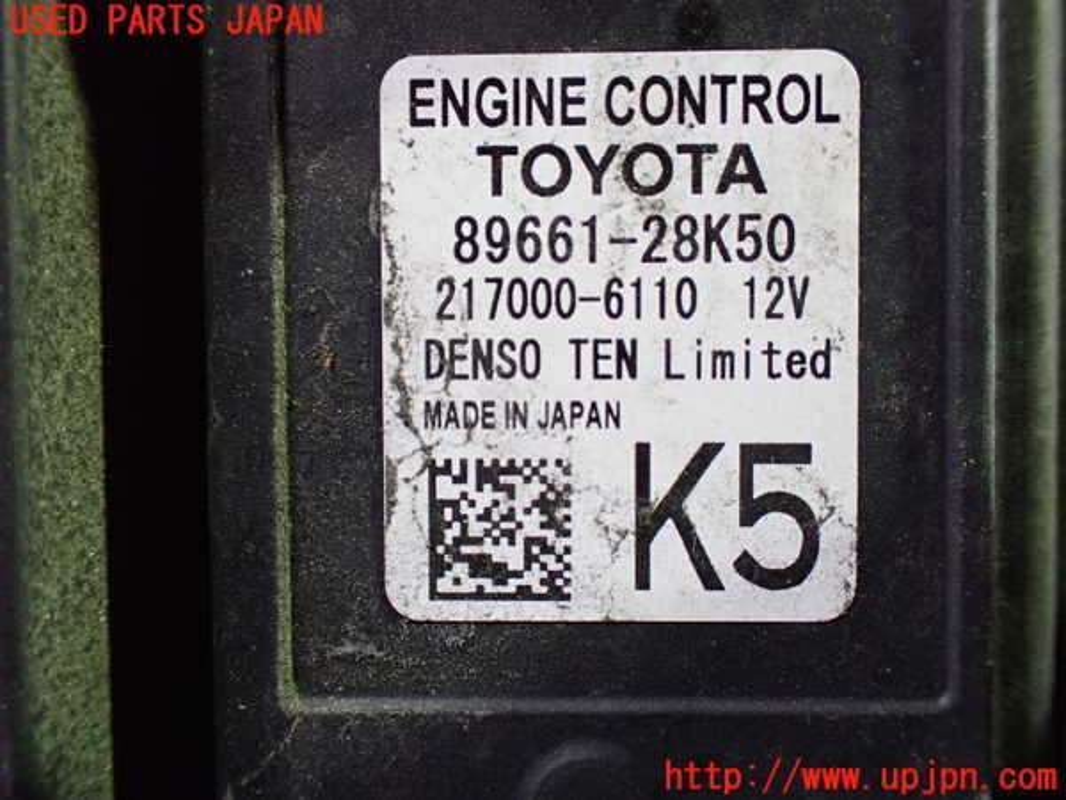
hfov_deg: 56.8
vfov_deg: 44.2
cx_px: 533
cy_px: 400
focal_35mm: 32
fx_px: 985
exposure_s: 1/50
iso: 800
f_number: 2.4
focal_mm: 5.79
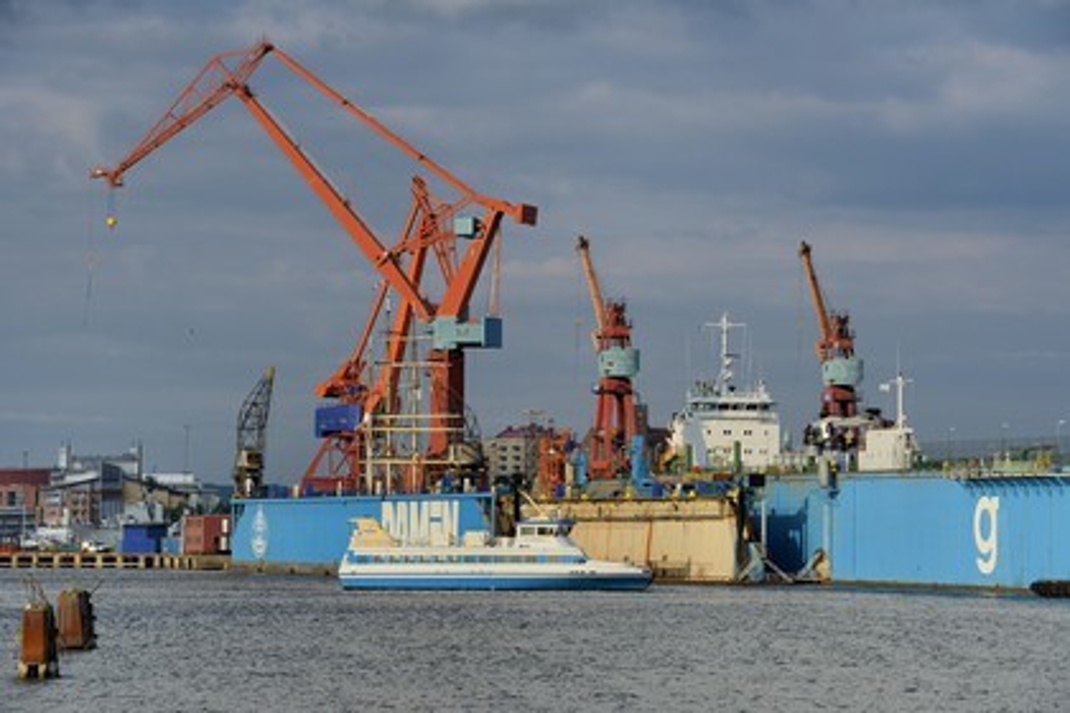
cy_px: 356
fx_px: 4309
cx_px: 535
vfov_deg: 9.5
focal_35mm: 145
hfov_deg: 14.2
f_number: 10
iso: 200
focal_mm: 145
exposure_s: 1/500
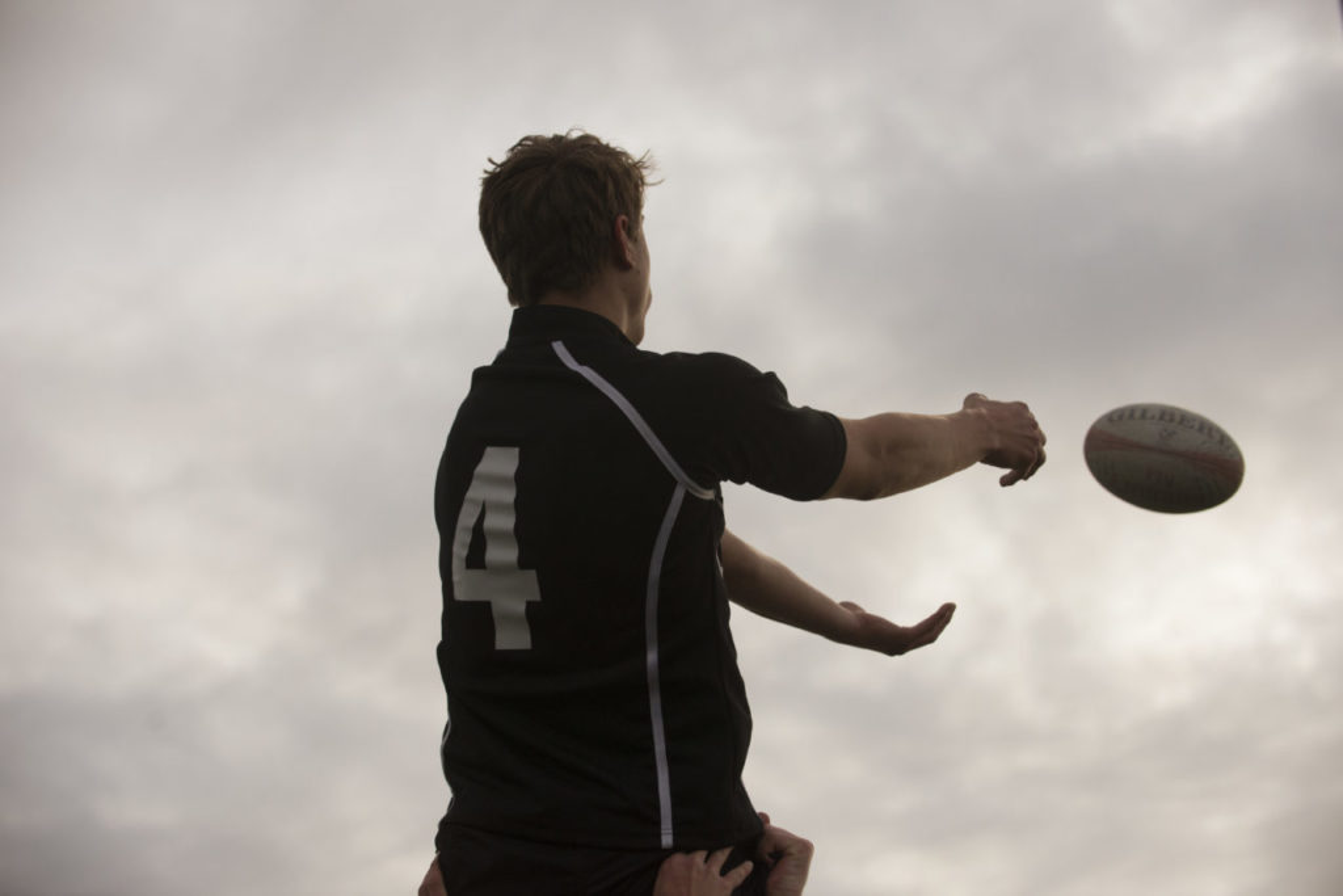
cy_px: 448
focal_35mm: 80
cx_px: 672
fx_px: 2985
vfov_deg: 17.1
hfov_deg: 25.4
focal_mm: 80
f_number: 4
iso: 1250
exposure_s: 1/3200
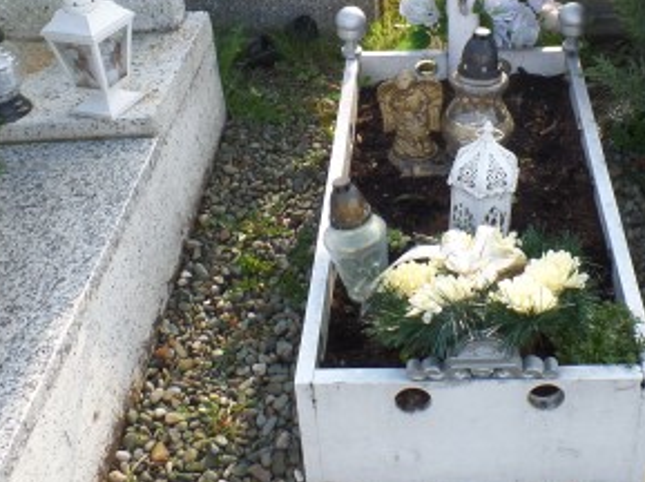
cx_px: 435
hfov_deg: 37.1
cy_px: 69
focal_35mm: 51
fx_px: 949
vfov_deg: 27.7
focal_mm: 4.1
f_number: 3.5
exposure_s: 1/180
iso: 100
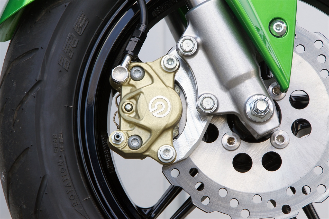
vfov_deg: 6.8
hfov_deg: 10.2
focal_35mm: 202
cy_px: 110
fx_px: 1850
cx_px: 164
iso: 200
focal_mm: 135
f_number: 14
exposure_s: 1/30
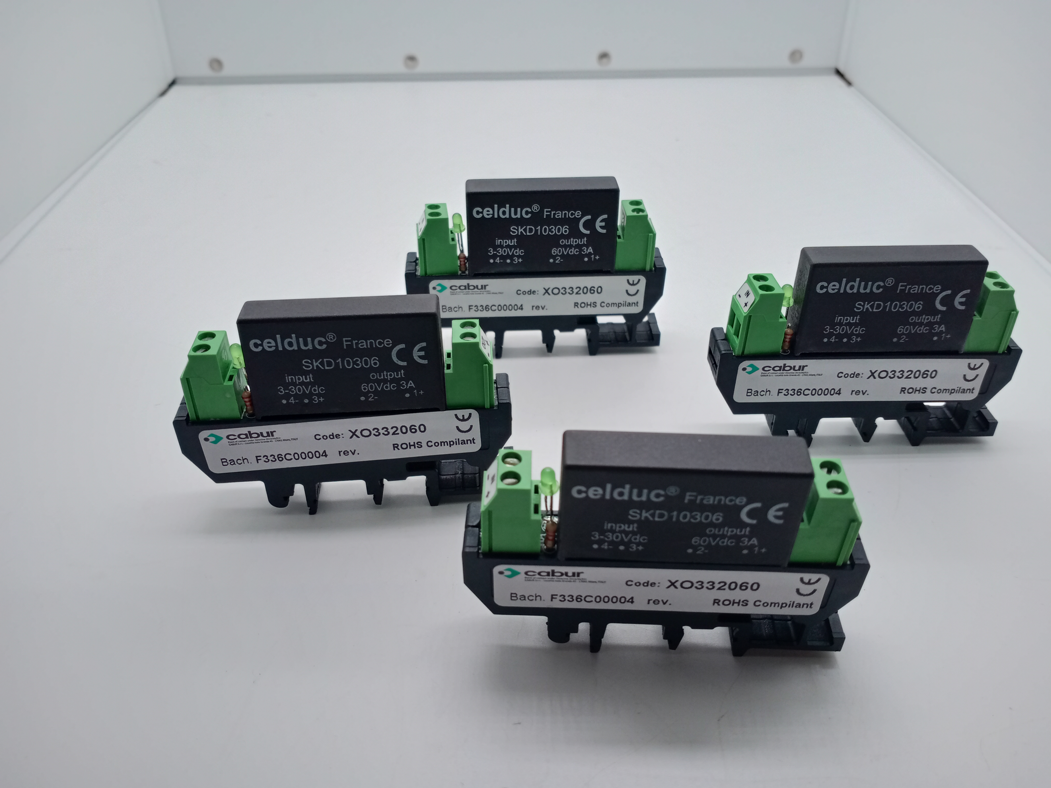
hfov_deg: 63.4
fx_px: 850
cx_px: 526
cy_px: 394
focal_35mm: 28
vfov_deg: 49.7
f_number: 1.8
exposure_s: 1/147
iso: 111
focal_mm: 4.05
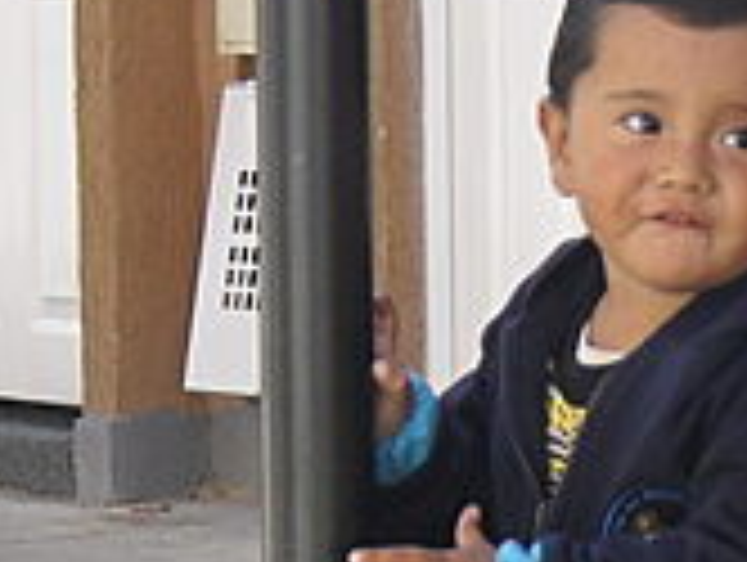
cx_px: 1040
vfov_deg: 5.0
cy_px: 760
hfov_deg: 6.6
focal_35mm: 296
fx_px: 6397
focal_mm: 13.6
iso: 100
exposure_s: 1/125
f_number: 5
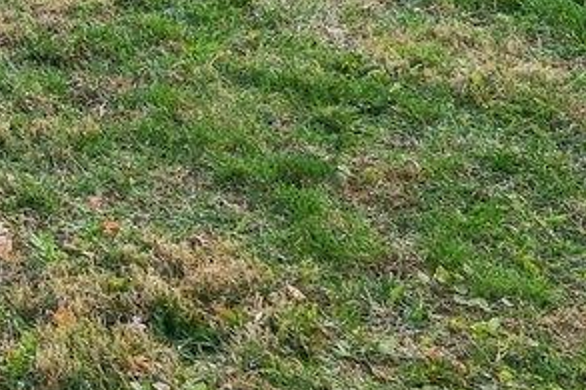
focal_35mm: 98
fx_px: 1594
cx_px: -626
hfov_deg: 15.8
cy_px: -365
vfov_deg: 12.4
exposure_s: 1/125
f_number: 8
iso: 400
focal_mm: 9.4
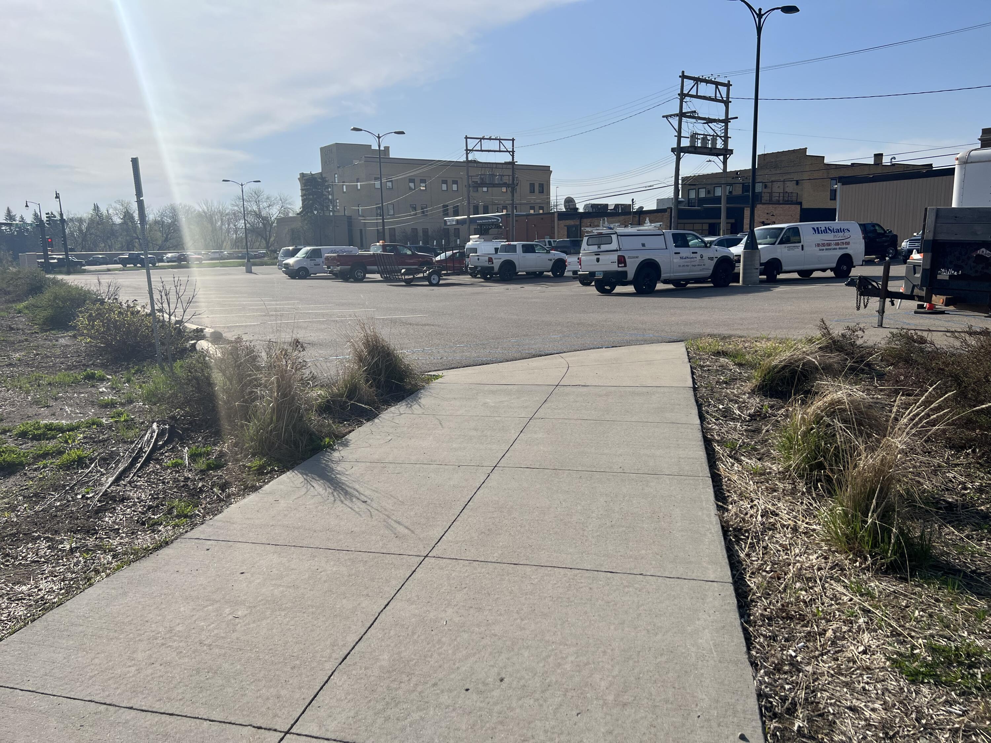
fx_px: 744
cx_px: 496
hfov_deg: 67.3
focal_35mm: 26
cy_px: 372
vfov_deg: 53.1
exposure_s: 1/8000
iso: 50
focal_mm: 5.7
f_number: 1.5
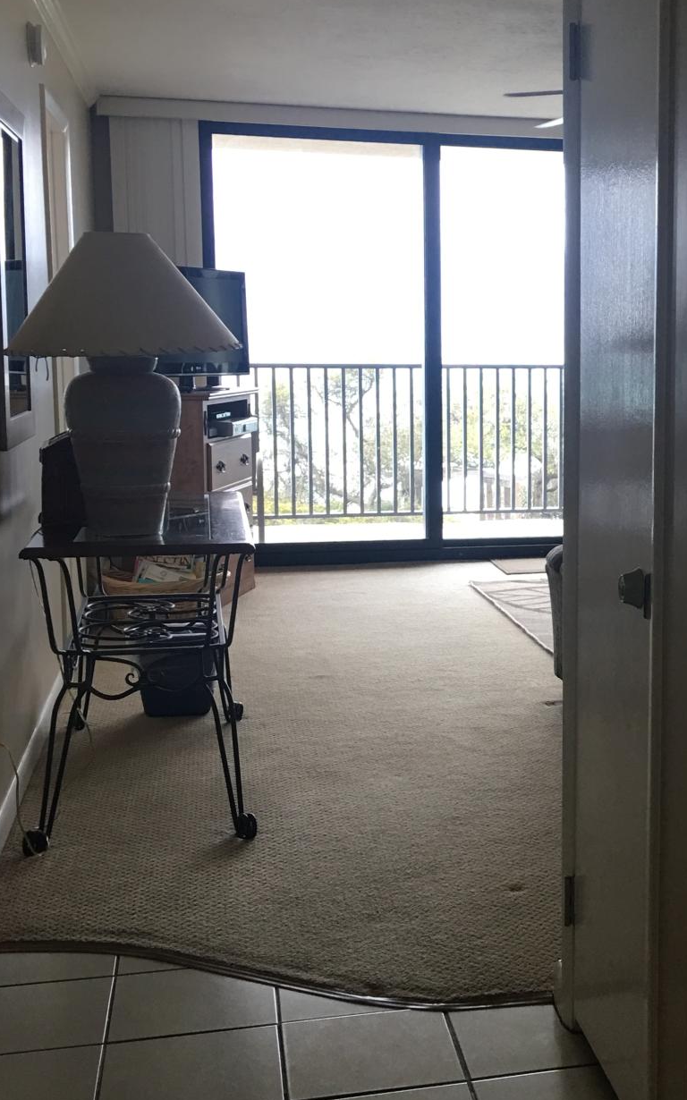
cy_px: 512
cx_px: 638
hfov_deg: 24.9
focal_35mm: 50
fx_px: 1499
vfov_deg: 40.3
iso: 32
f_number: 2.2
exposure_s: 1/30
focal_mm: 4.15
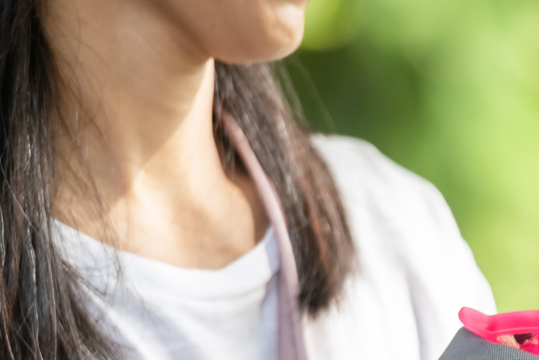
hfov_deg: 3.2
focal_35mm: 649
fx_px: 9720
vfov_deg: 2.1
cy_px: 571
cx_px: 954
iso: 250
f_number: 3.5
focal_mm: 180
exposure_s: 1/320
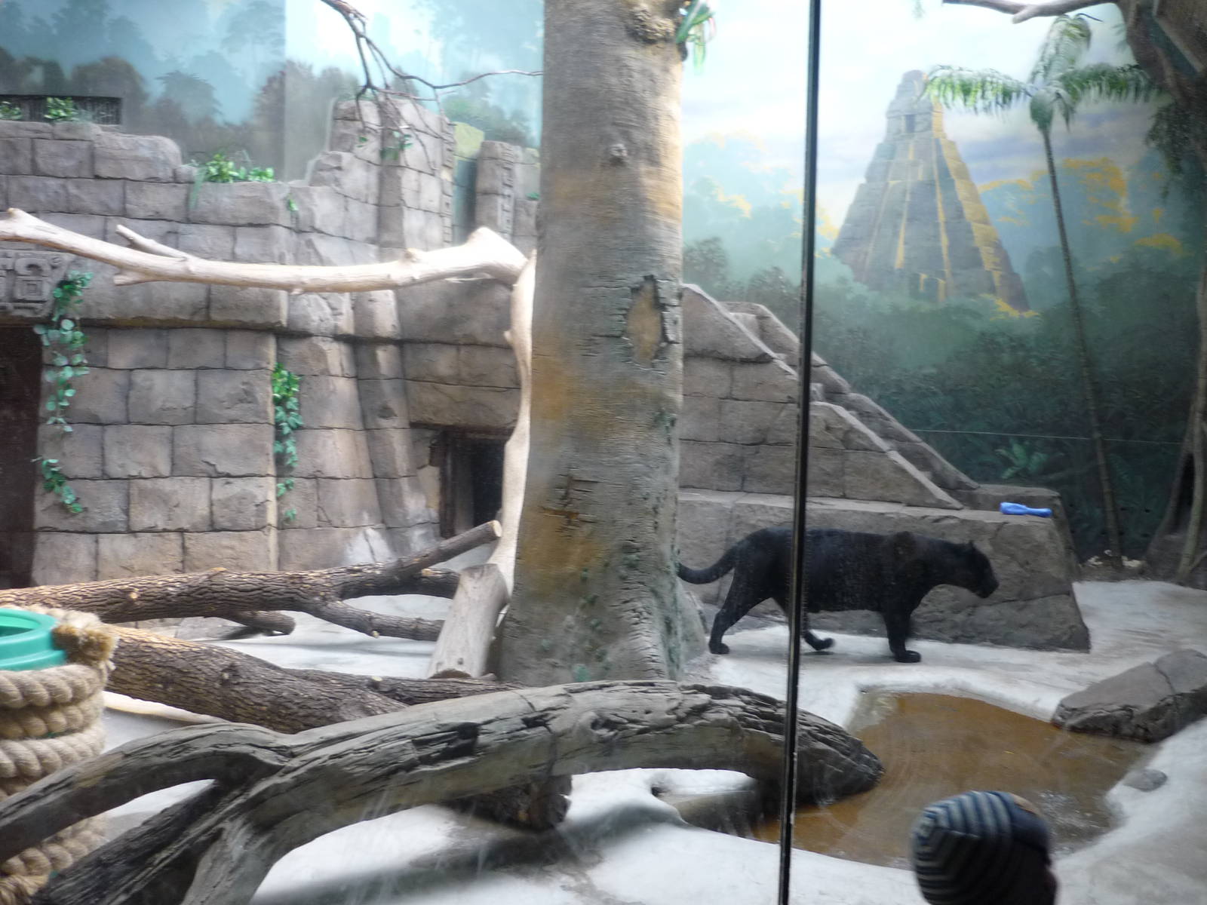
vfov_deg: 42.9
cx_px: 604
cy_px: 452
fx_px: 1151
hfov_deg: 55.4
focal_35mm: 33
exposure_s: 1/30
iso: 200
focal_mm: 5.5
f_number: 2.8
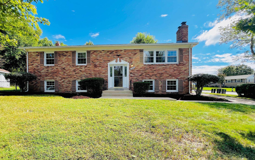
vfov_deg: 74.4
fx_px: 104
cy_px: 91
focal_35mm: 15
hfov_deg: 101.3
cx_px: 119
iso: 32
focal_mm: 1.57
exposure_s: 1/633
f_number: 1.8
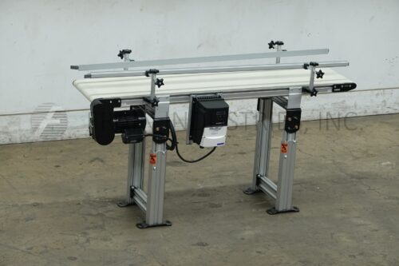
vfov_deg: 12.3
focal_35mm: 111
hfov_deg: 18.4
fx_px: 1230
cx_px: 200
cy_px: 133
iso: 500
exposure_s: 1/125
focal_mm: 40.37
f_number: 4.5
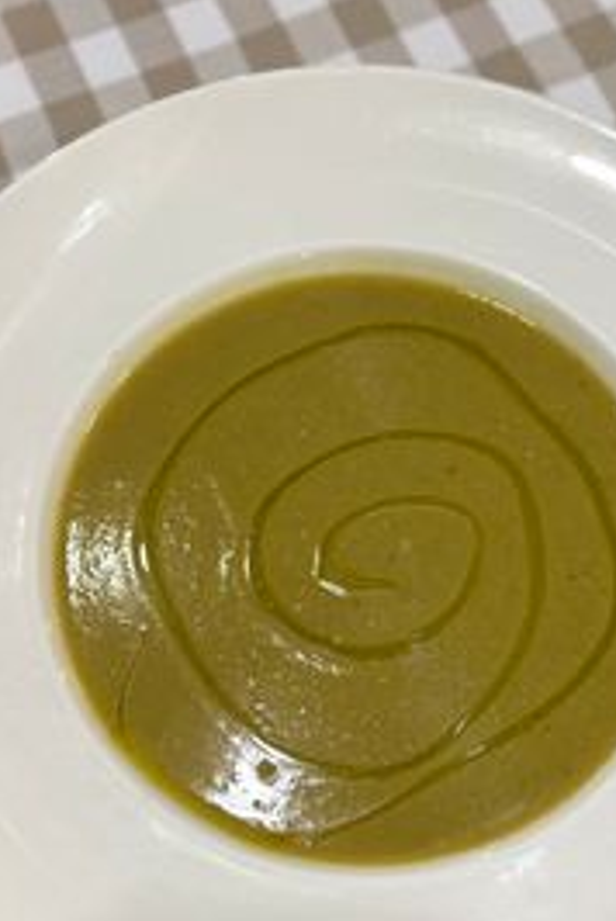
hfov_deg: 33.4
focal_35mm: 40
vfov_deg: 47.6
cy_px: 618
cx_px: 356
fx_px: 1024
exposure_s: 1/50
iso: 400
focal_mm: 6.86
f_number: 1.78
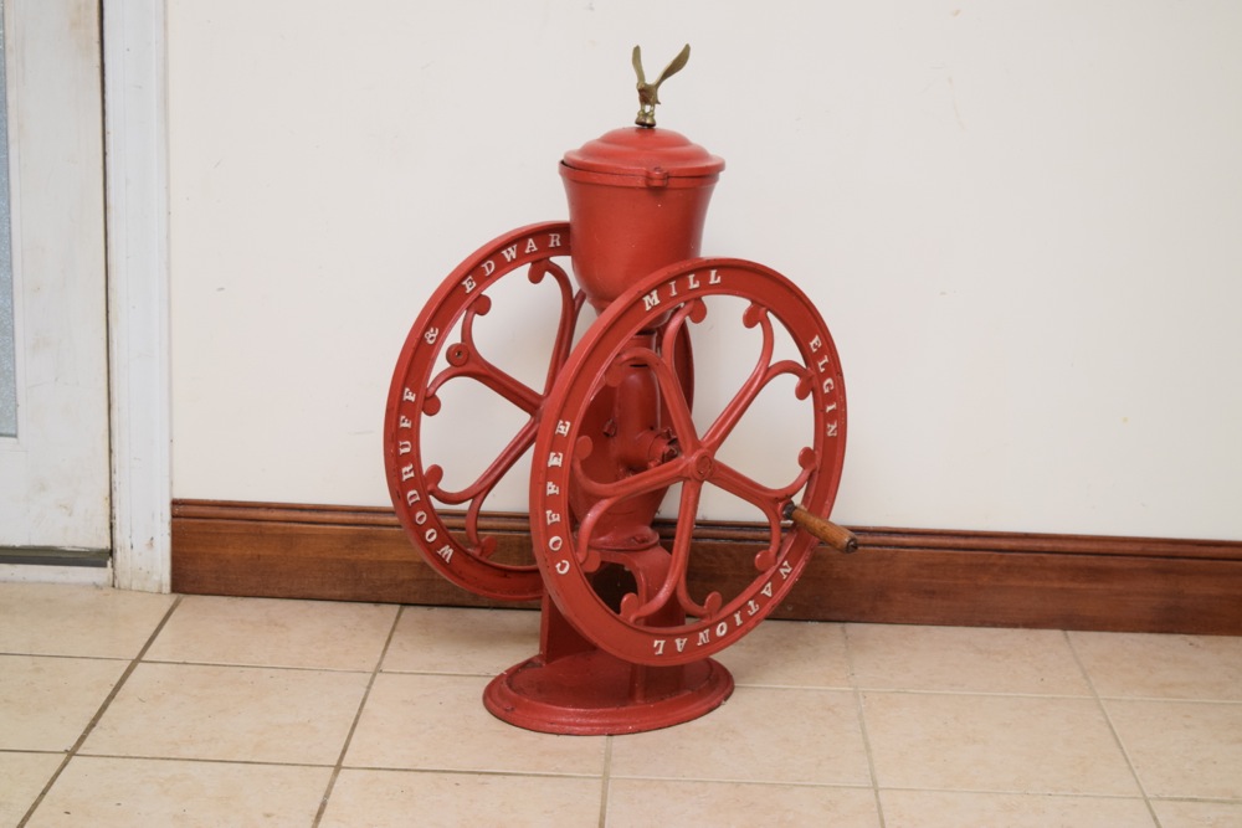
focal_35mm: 63
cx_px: 621
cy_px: 414
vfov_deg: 21.6
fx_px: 2174
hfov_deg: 31.9
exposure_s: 1/60
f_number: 5
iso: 1000
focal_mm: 42
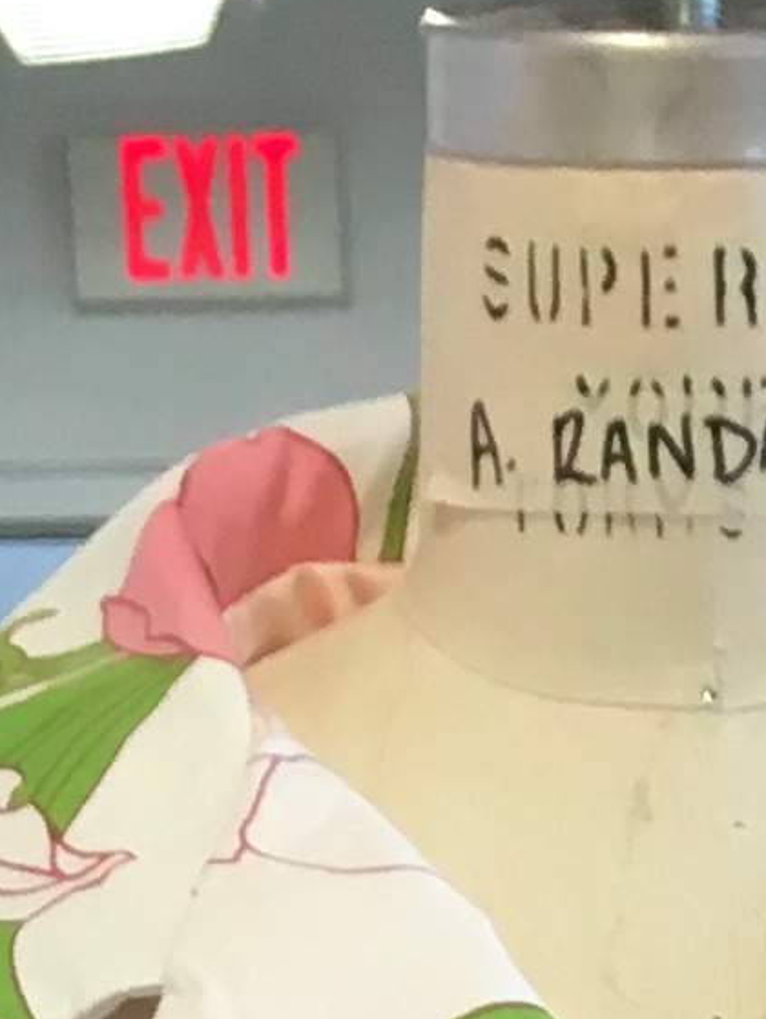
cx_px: 801
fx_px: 6159
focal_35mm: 209
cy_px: 3241
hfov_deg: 7.1
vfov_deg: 7.9
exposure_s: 1/30
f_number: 2.2
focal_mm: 4.15
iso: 25
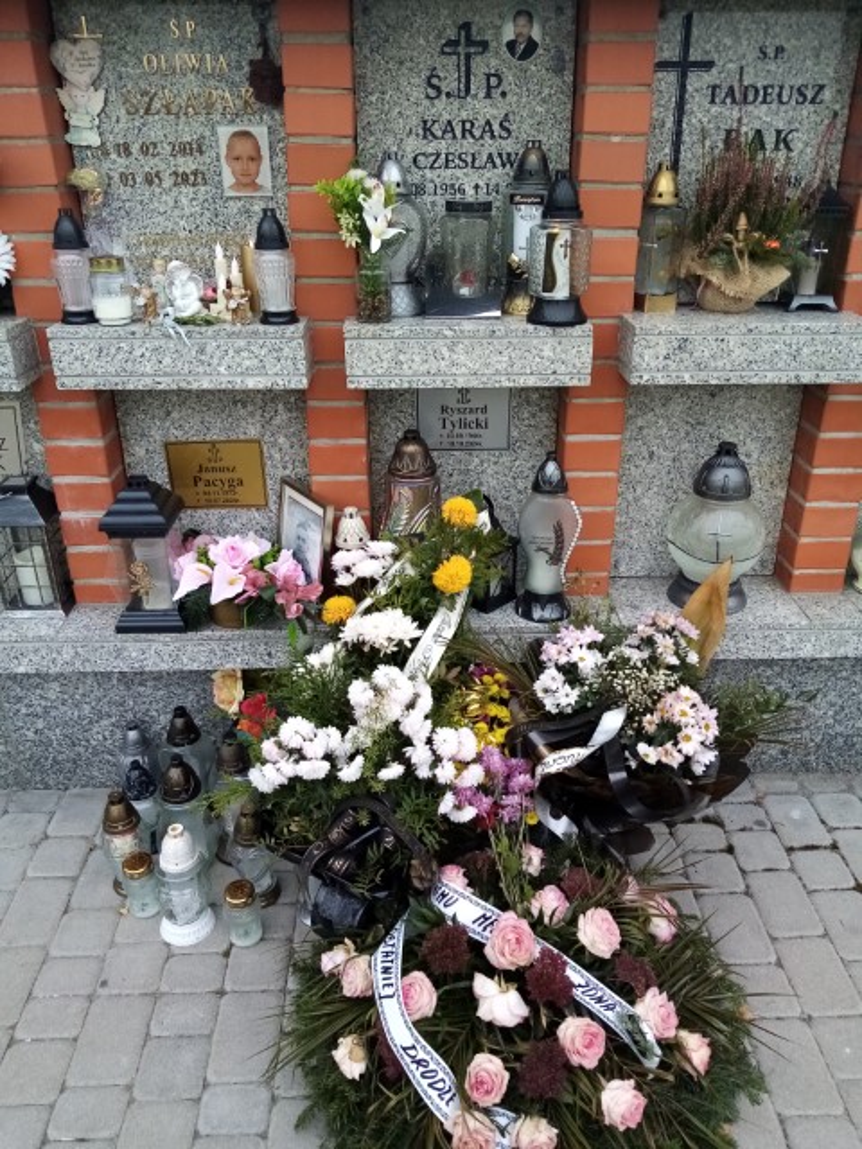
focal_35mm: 26
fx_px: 863
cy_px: 574
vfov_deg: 67.3
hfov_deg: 53.1
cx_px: 431
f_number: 1.8
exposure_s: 1/100
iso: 124
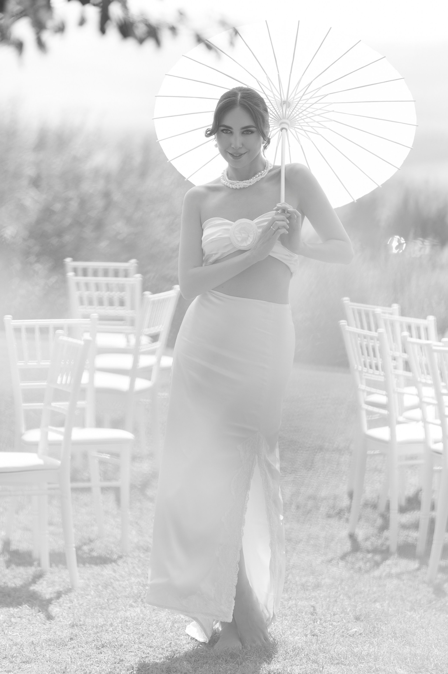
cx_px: 224
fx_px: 2523
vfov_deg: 15.2
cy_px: 337
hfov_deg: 10.1
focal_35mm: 135
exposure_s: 1/1000
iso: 125
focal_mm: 135
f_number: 2.5
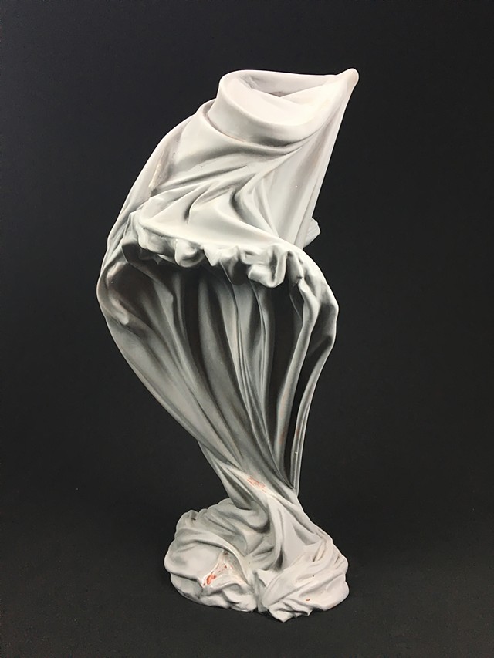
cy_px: 329
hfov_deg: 48.2
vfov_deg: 61.7
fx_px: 552
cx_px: 247
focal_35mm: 29
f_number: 2.2
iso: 32
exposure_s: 1/30
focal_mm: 4.2
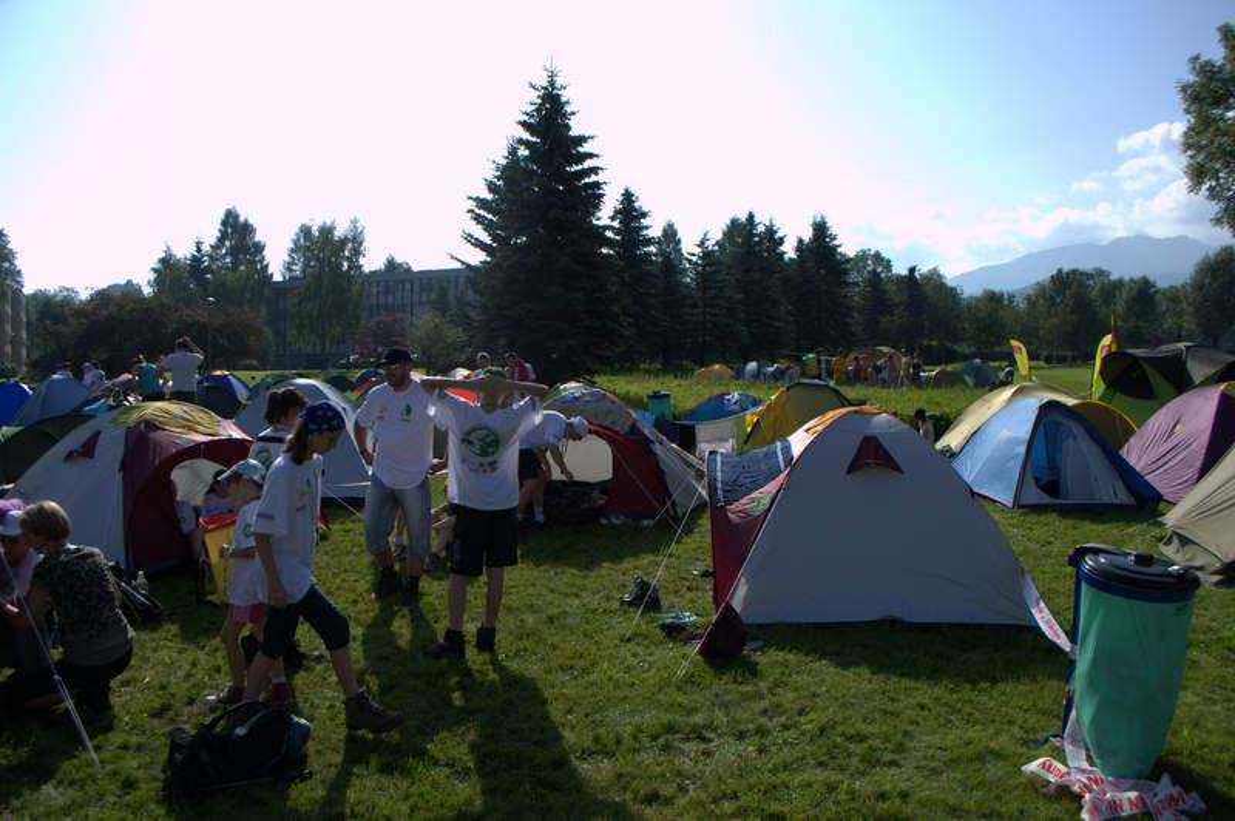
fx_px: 925
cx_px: 618
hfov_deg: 67.4
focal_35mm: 27
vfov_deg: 47.9
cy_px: 410
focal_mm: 18
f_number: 6.3
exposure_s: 1/1600
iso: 400
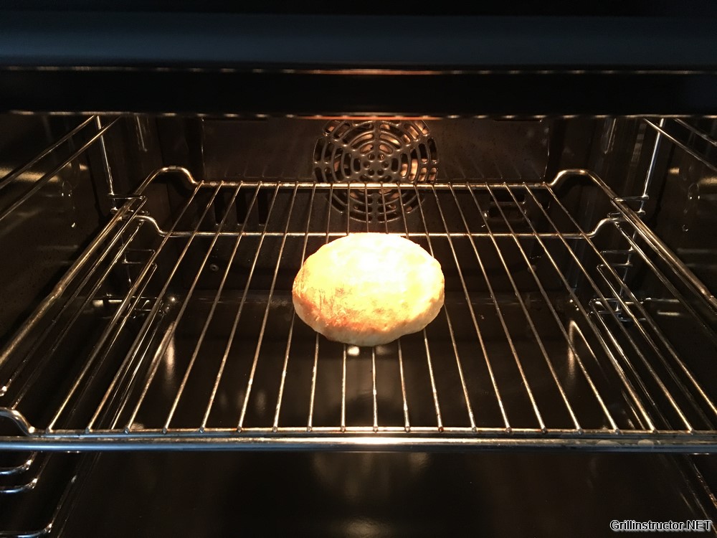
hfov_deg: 61.7
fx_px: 601
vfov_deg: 48.2
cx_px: 358
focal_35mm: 29
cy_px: 269
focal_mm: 4.15
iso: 250
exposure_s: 1/17
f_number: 2.2
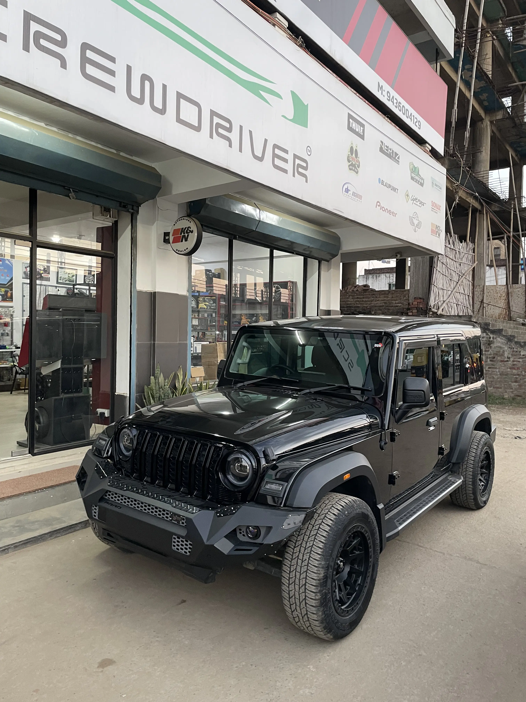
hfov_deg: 53.1
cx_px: 263
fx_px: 527
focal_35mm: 26
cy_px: 351
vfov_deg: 67.3
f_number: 1.6
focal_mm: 4.2
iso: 160
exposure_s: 1/50
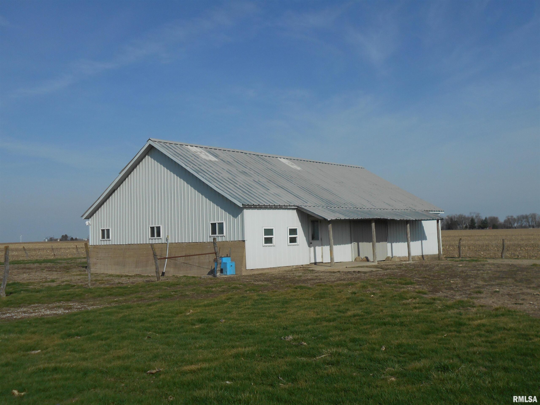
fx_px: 577
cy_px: 202
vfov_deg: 38.7
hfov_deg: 50.1
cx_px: 270
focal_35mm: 37
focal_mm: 6.7
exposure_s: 1/2000
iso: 80
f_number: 3.9
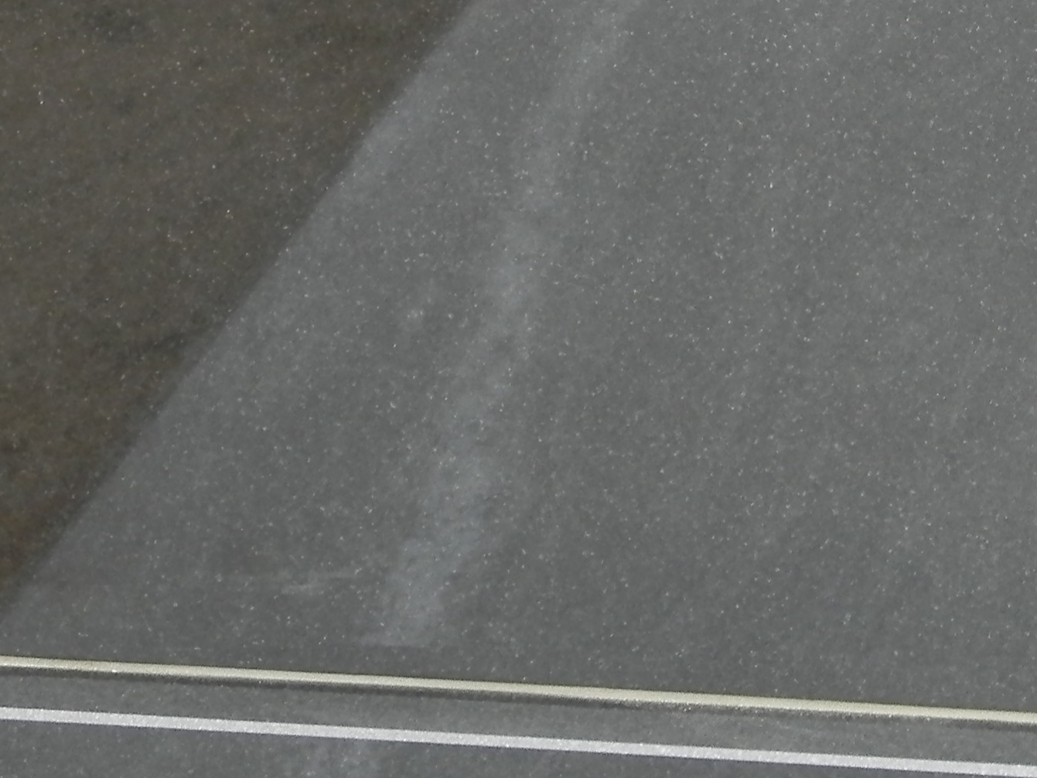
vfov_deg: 7.8
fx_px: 5662
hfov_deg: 10.4
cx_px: 1020
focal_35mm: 189
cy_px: -90
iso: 125
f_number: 3.8
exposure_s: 1/125
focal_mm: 9.9
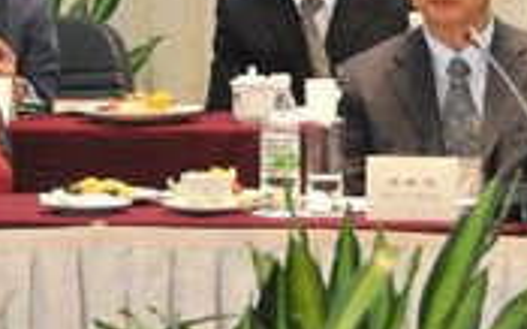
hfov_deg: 6.5
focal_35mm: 325
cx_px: 458
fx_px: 4663
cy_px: -3
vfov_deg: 4.0
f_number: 4.8
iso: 1800
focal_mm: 62
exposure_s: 1/60
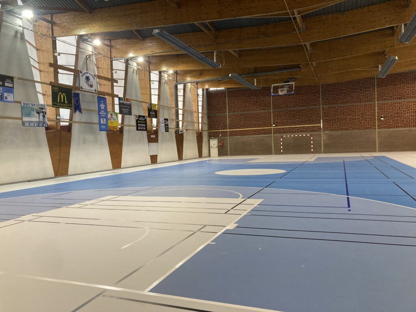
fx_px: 336
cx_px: 208
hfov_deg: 63.4
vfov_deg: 49.7
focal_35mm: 28
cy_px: 156
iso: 160
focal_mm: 3.99
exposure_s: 1/50
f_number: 1.8
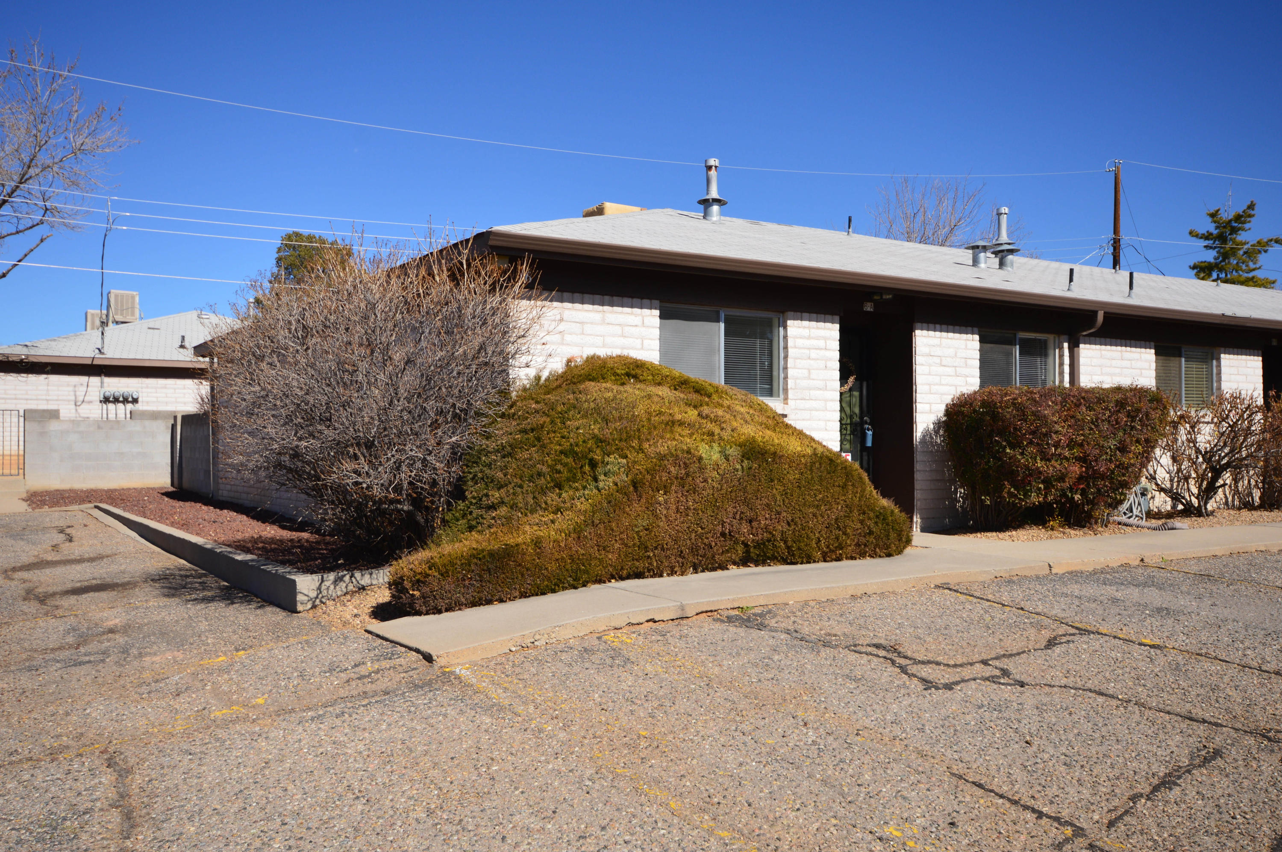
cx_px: 641
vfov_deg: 43.5
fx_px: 1067
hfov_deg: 62.0
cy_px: 426
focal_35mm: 30
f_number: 9
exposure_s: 1/200
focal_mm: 20
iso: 100
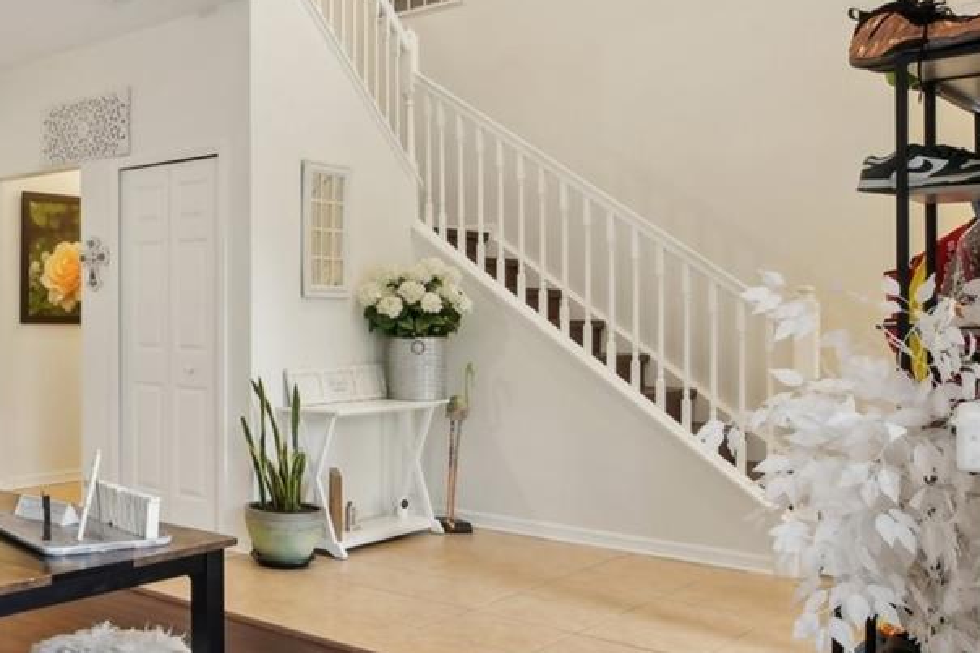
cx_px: -13
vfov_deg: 35.9
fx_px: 1007
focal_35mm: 37
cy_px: 337
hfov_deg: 43.9
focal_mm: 14
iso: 400
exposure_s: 1/8
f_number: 8
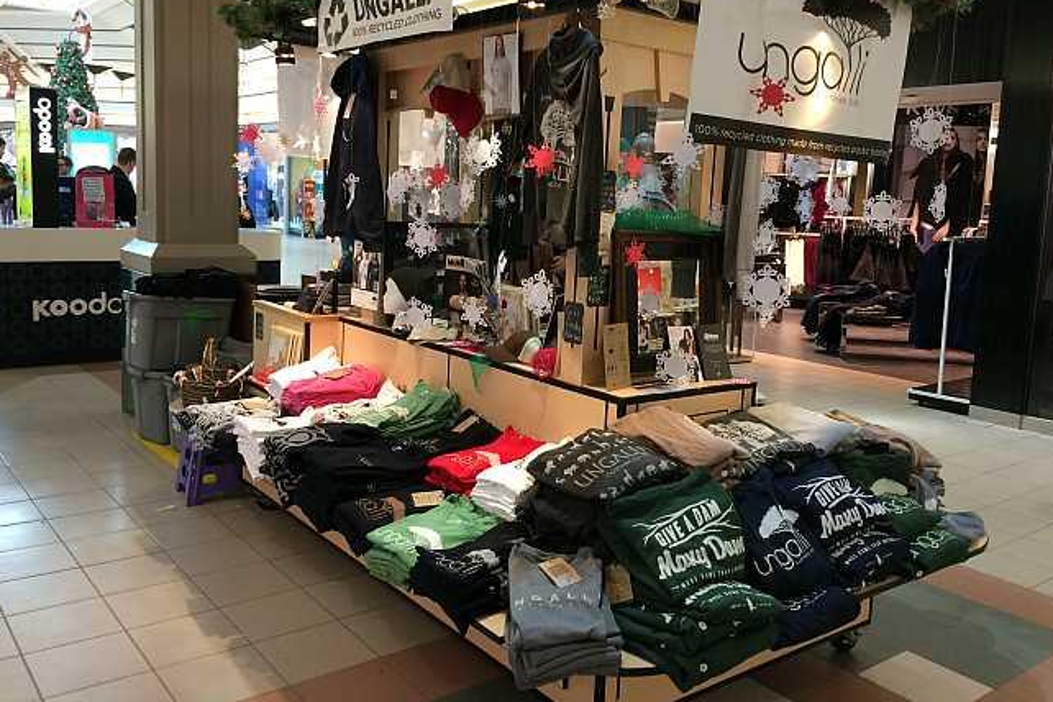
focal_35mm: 31
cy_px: 308
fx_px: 907
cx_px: 528
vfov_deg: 42.2
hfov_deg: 60.3
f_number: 2.2
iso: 64
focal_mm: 4.15
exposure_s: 1/30
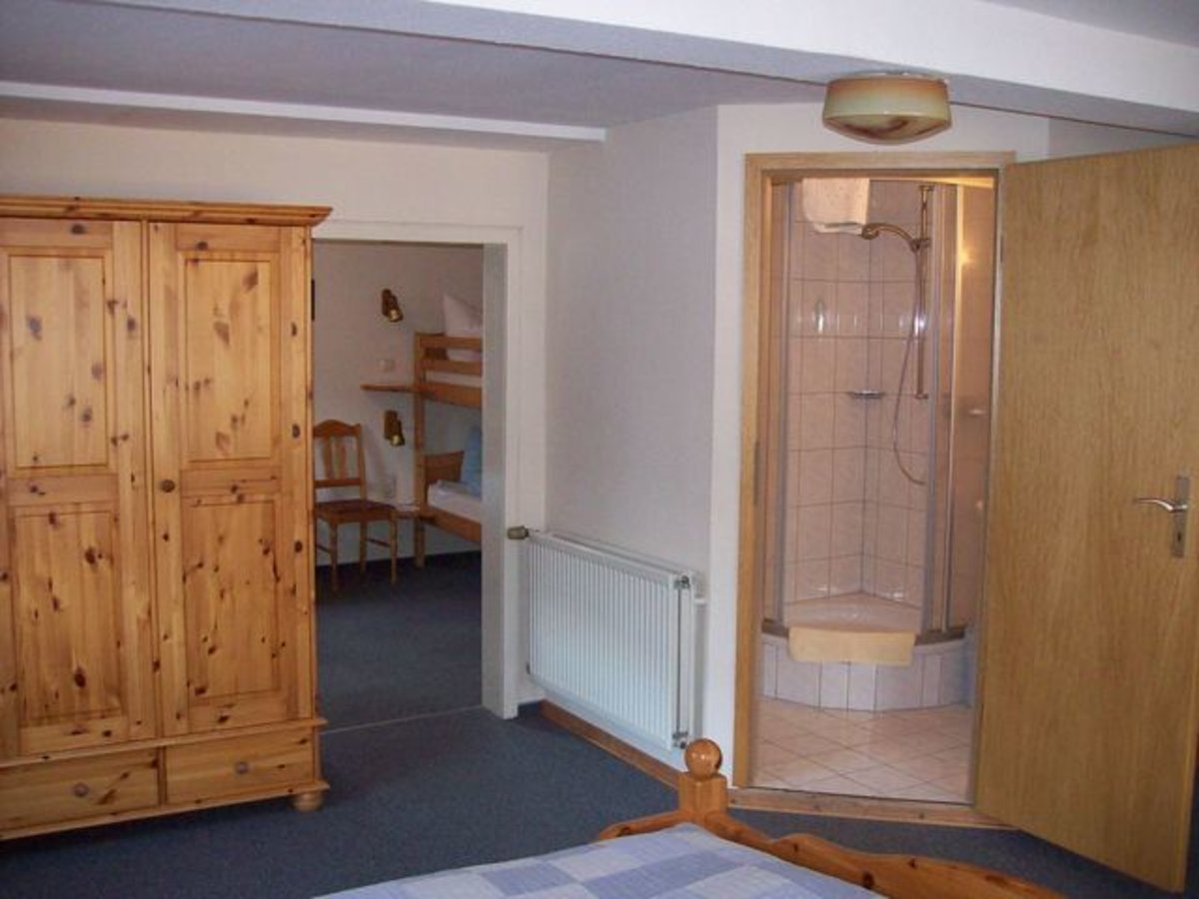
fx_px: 1247
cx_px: 600
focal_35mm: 36
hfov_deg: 51.4
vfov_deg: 39.7
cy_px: 450
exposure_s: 1/64
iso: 200
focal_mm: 6
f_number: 2.7
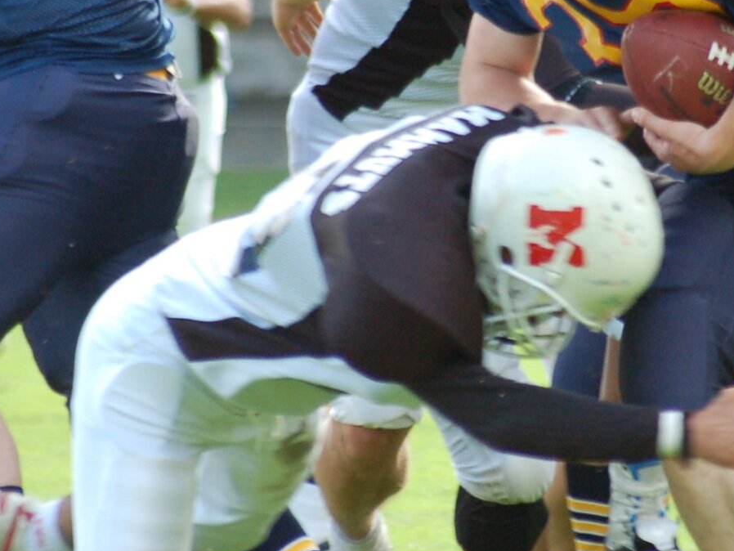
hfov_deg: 2.3
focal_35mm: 846
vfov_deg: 1.8
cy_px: 187
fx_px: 17943
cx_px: 572
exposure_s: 1/500
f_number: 5.3
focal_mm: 240
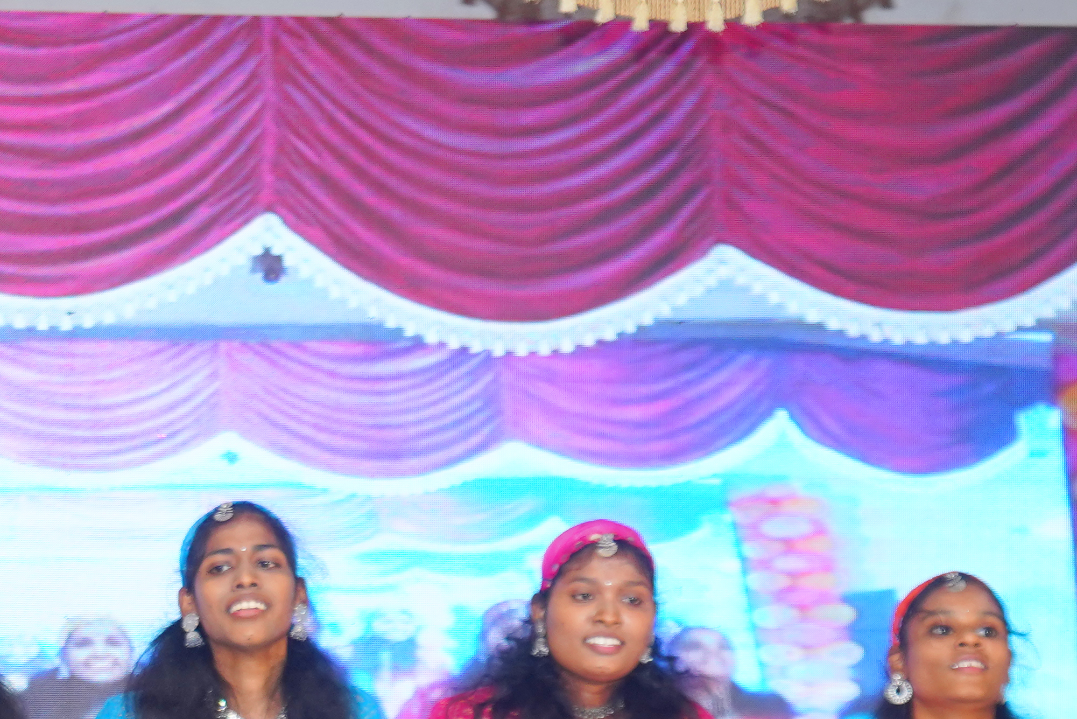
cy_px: 1101
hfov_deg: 12.9
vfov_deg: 8.6
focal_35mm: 155
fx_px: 4638
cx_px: -221
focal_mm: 39
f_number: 4
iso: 640
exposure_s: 1/250
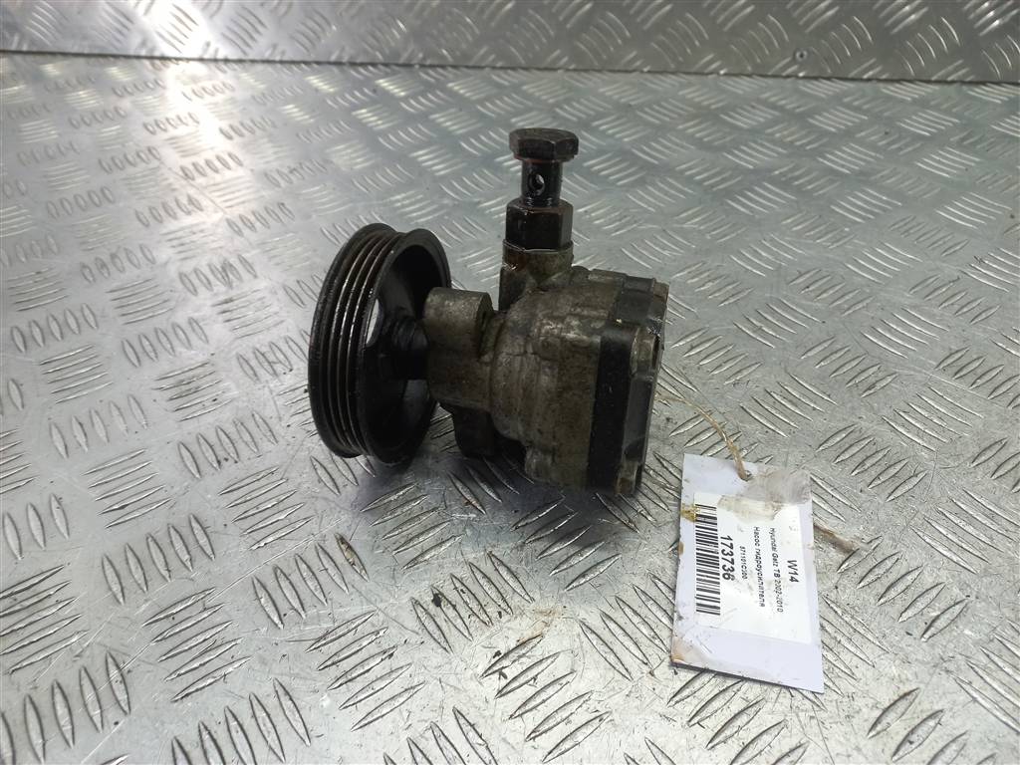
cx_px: 510
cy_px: 382
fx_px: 737
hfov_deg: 69.4
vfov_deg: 54.9
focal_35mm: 25
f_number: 1.8
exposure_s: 1/50
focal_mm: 4.6
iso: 80
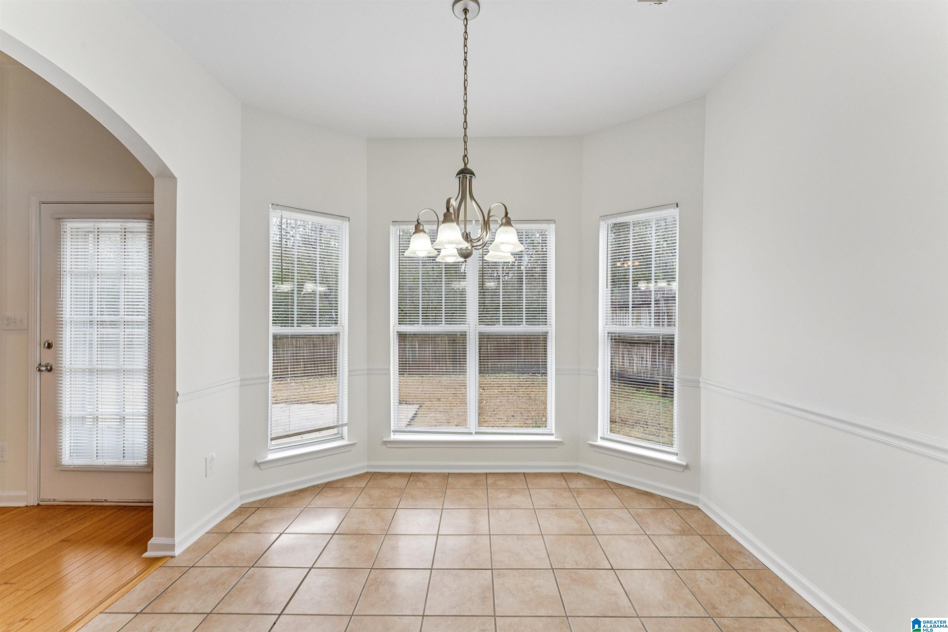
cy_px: 316
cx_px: 474
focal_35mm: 14
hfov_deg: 104.3
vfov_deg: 81.2
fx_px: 369
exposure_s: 1/40
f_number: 13
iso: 400
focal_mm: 14
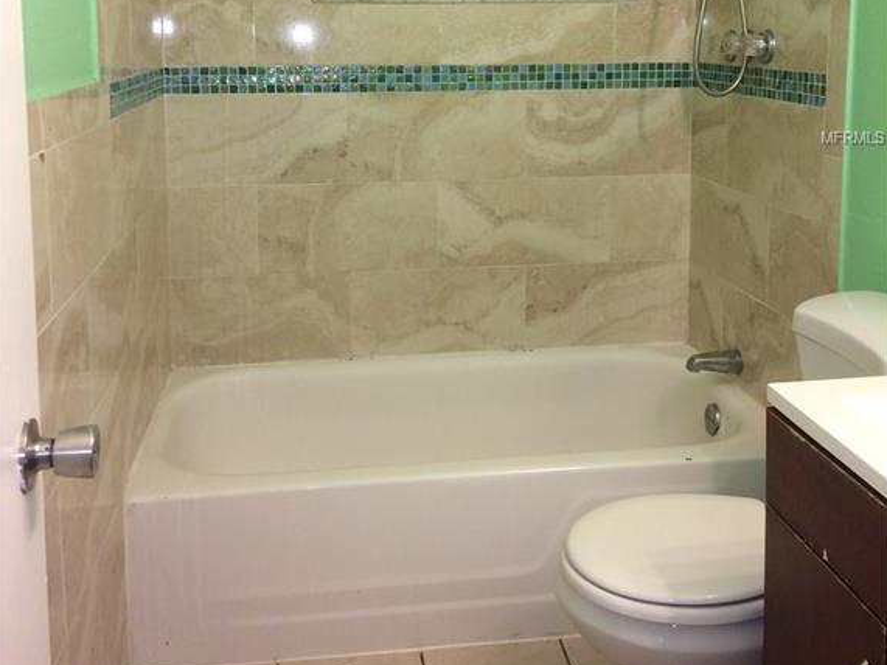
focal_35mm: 39
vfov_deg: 35.7
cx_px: 444
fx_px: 999
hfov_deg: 47.9
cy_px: 138
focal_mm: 4.15
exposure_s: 1/30
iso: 40
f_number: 2.2
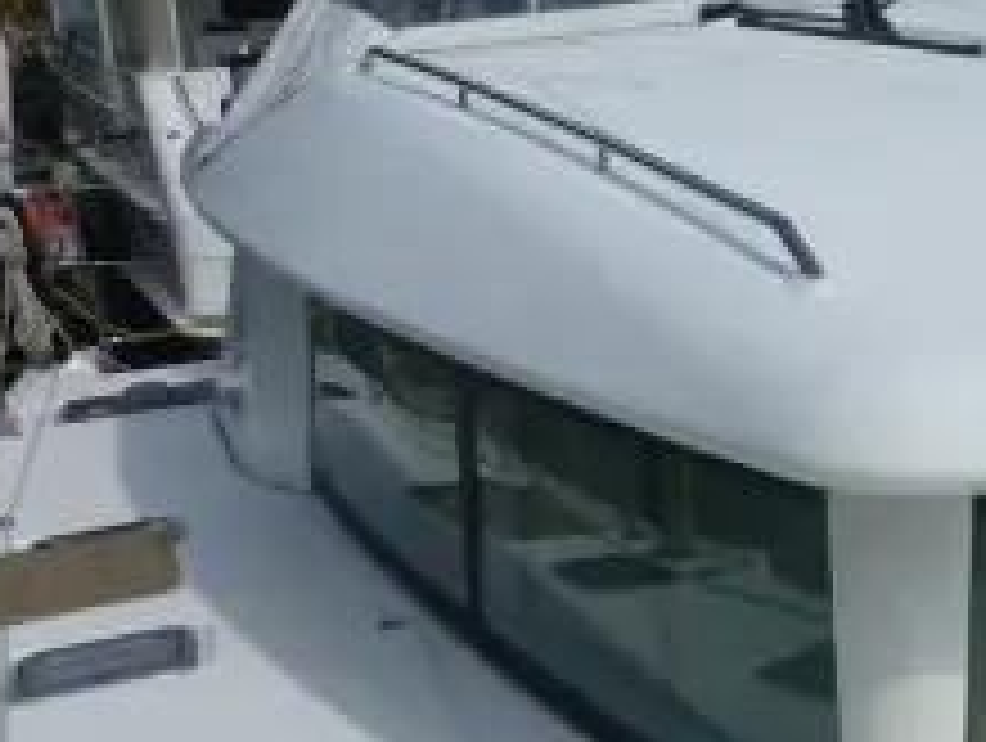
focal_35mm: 70
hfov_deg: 24.5
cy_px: 355
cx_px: 1247
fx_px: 1997
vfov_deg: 21.1
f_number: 4
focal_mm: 4.3
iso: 100
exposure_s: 1/1300
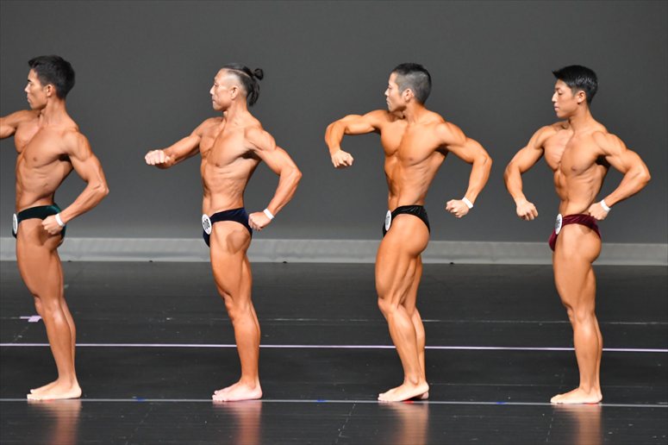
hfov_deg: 6.5
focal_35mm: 315
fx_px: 5842
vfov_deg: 4.4
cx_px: 334
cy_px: 222
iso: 5000
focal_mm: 210
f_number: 5.6
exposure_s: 1/400
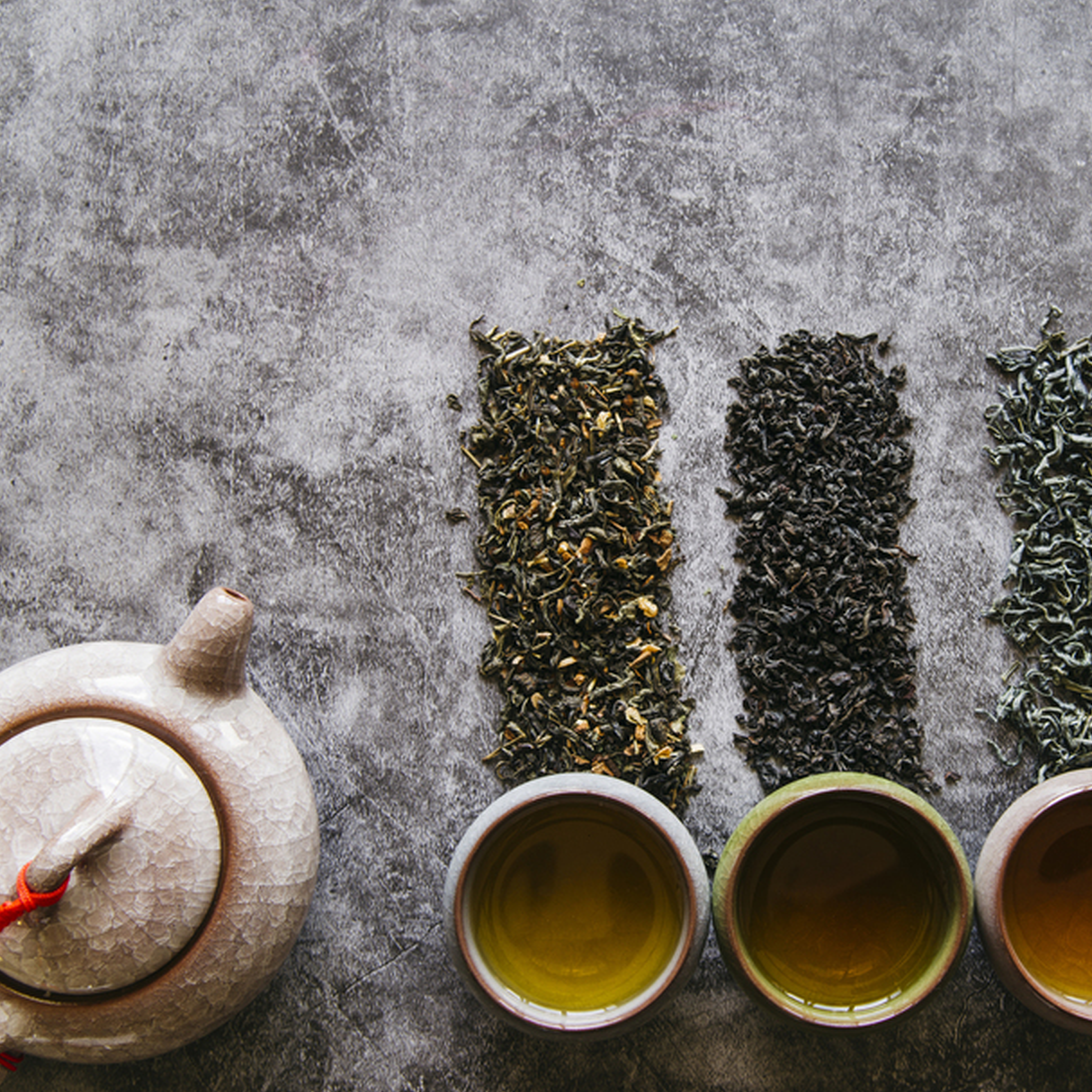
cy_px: 545
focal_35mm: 49
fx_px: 1749
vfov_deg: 34.7
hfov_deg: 34.4
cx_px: 721
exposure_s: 1/5
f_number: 9
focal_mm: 38
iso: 100
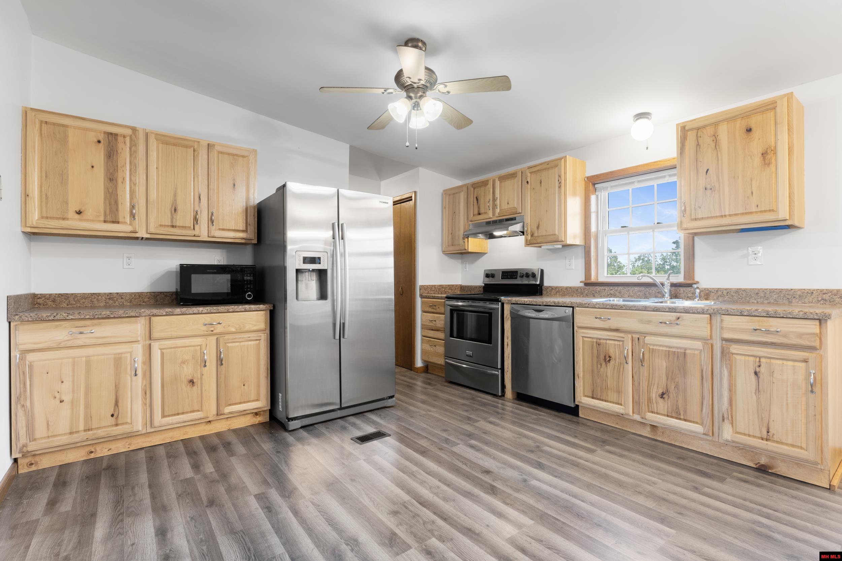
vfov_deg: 70.1
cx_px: 421
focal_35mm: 17
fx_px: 400
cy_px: 280
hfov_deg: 92.9
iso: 200
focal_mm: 11.4
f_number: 9
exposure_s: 1
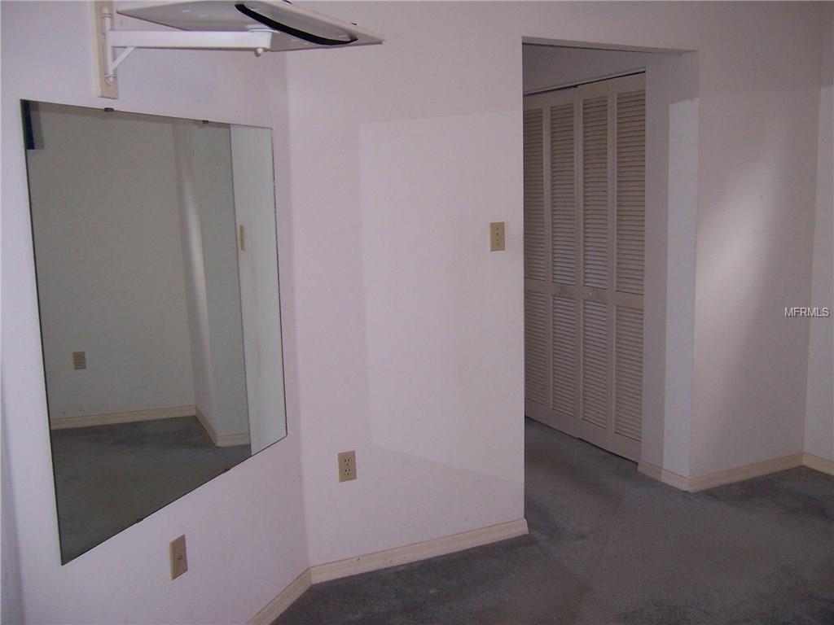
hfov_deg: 55.4
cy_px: 312
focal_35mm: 33
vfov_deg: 42.9
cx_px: 417
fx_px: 795
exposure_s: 1/60
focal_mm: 5.5
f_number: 2.8
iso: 140
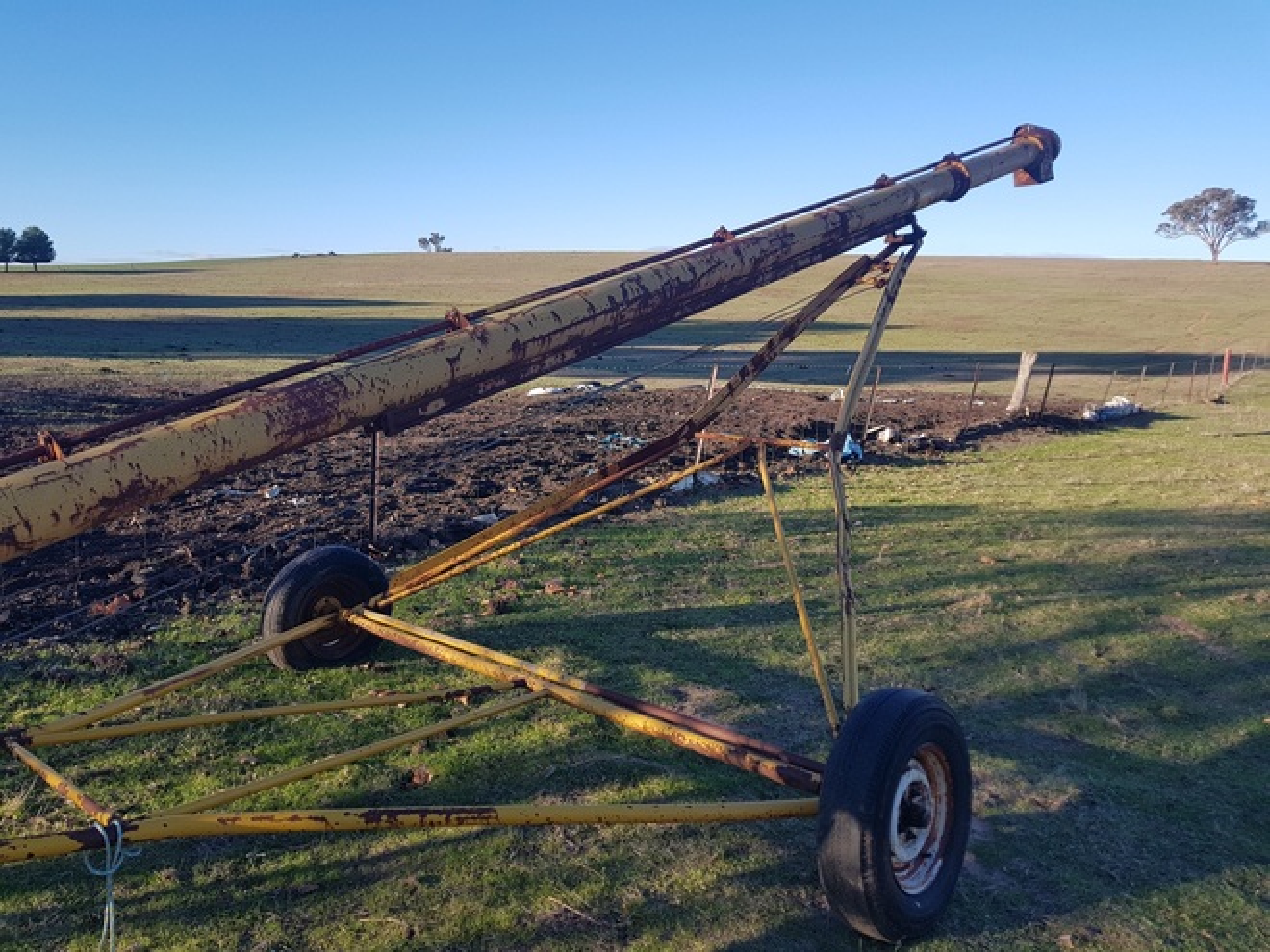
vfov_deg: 53.1
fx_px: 954
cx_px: 635
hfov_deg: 67.3
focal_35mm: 26
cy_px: 476
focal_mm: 4.2
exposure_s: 1/890
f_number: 1.7
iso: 40
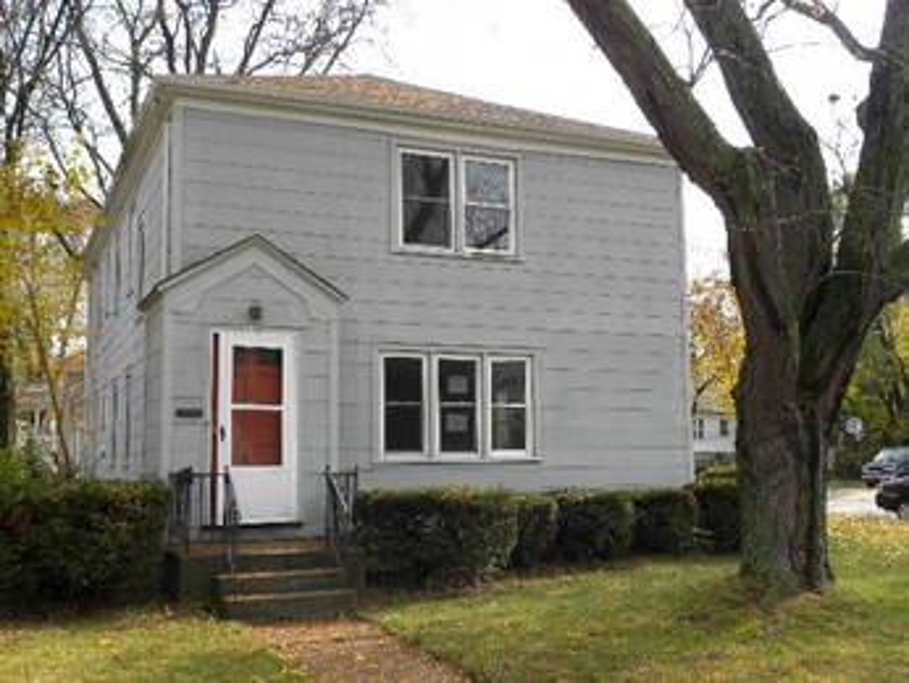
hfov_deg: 45.7
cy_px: 342
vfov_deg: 35.2
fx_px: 1077
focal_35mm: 41
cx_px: 454
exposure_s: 1/171
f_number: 4.5
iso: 64
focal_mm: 7.3
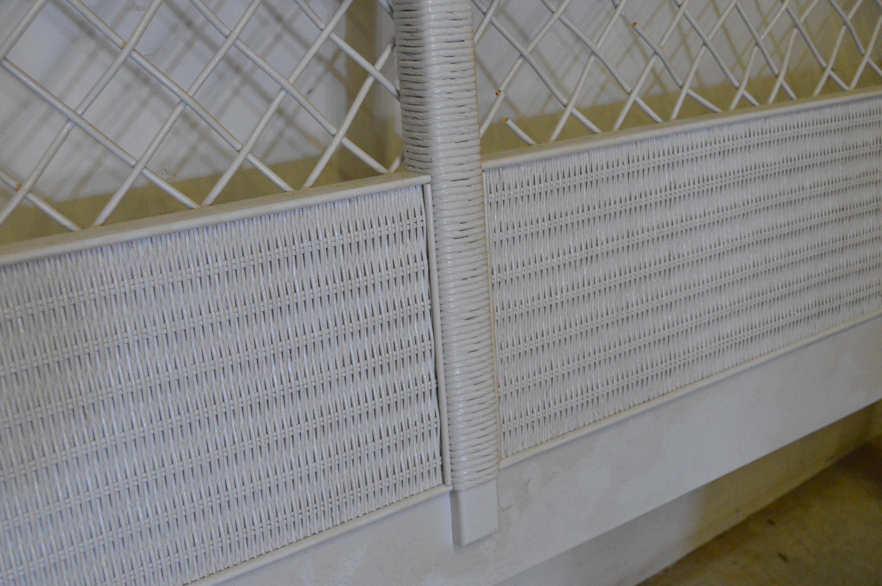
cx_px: 441
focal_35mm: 42
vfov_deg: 31.8
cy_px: 293
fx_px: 1028
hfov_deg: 46.4
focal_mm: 28
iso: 3200
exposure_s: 1/80
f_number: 5.6
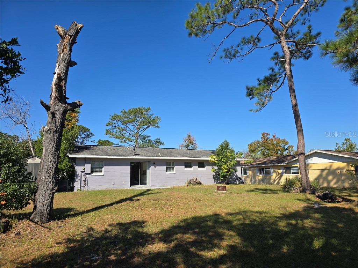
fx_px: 238
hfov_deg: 73.9
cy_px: 134
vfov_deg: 58.9
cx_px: 179
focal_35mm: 23
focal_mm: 6.3
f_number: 1.7
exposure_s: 1/756
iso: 12
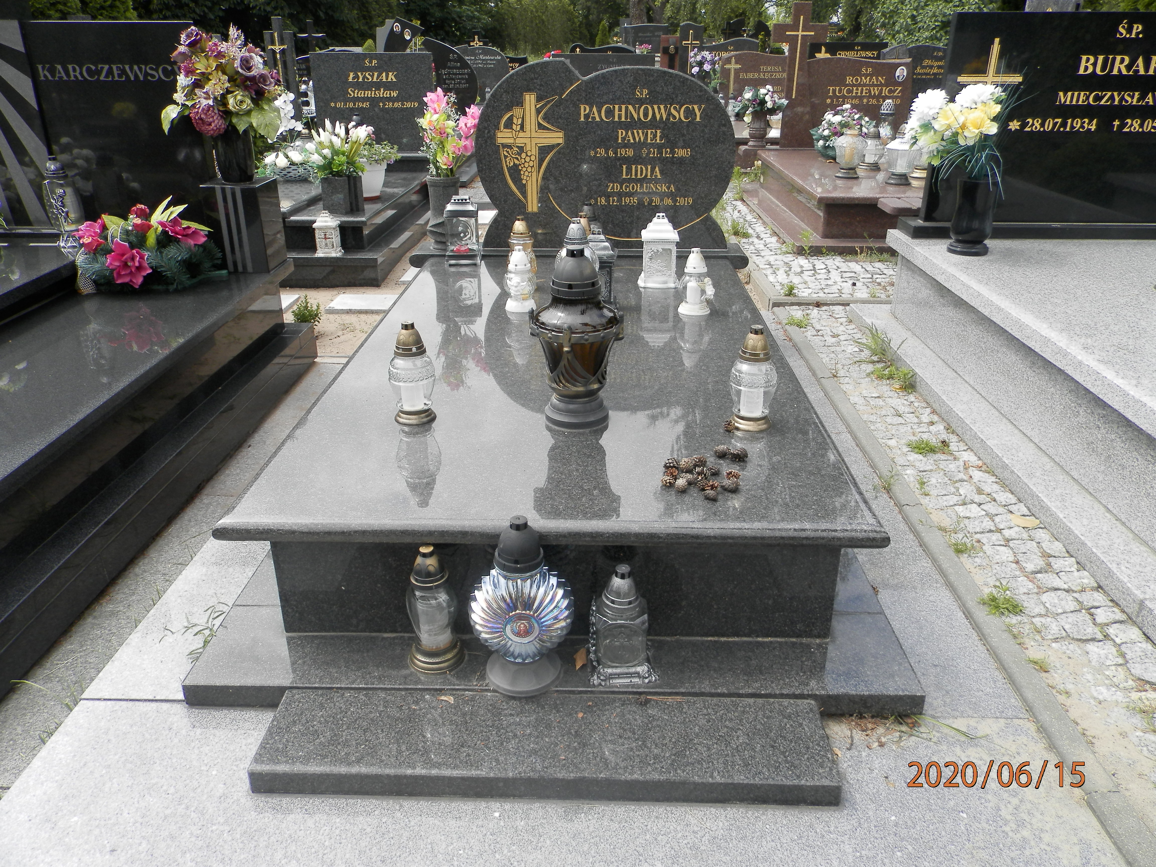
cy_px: 434
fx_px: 835
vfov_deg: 54.9
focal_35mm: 25
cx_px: 578
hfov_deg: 69.4
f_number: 3.1
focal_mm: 4.5
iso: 80
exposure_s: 1/640
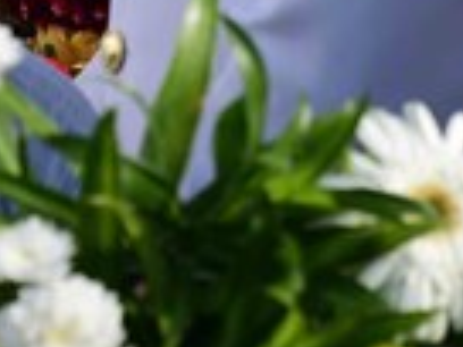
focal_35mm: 681
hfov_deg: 2.9
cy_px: -124
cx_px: -191
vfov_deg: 2.2
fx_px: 9109
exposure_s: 1/800
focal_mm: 80
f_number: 4
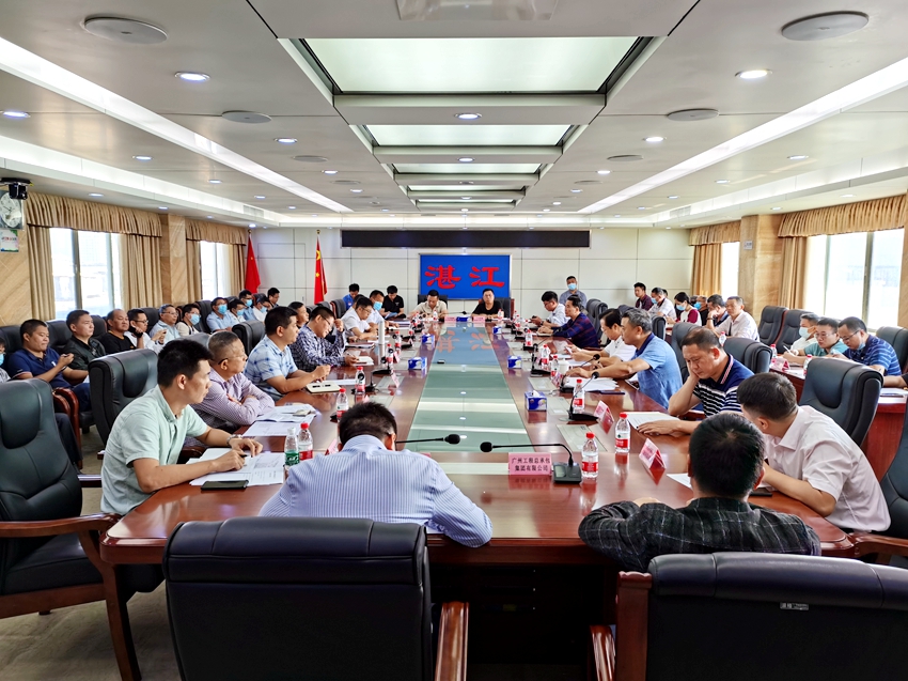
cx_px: 454
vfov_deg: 51.3
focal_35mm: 27
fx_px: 708
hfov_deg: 65.3
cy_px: 340
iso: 50
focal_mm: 5.58
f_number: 1.8
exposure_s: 1/149
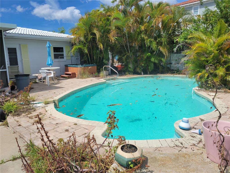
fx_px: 173
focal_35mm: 26
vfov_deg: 53.1
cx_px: 115
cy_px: 86
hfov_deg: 67.3
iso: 40
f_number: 1.8
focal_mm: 5.4
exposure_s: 1/4692
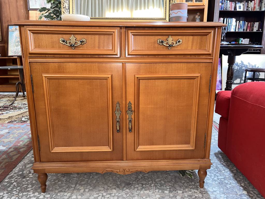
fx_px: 199
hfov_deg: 67.3
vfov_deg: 53.1
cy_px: 100
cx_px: 132
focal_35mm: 26
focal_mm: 5.1
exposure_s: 1/19
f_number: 1.6
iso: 50
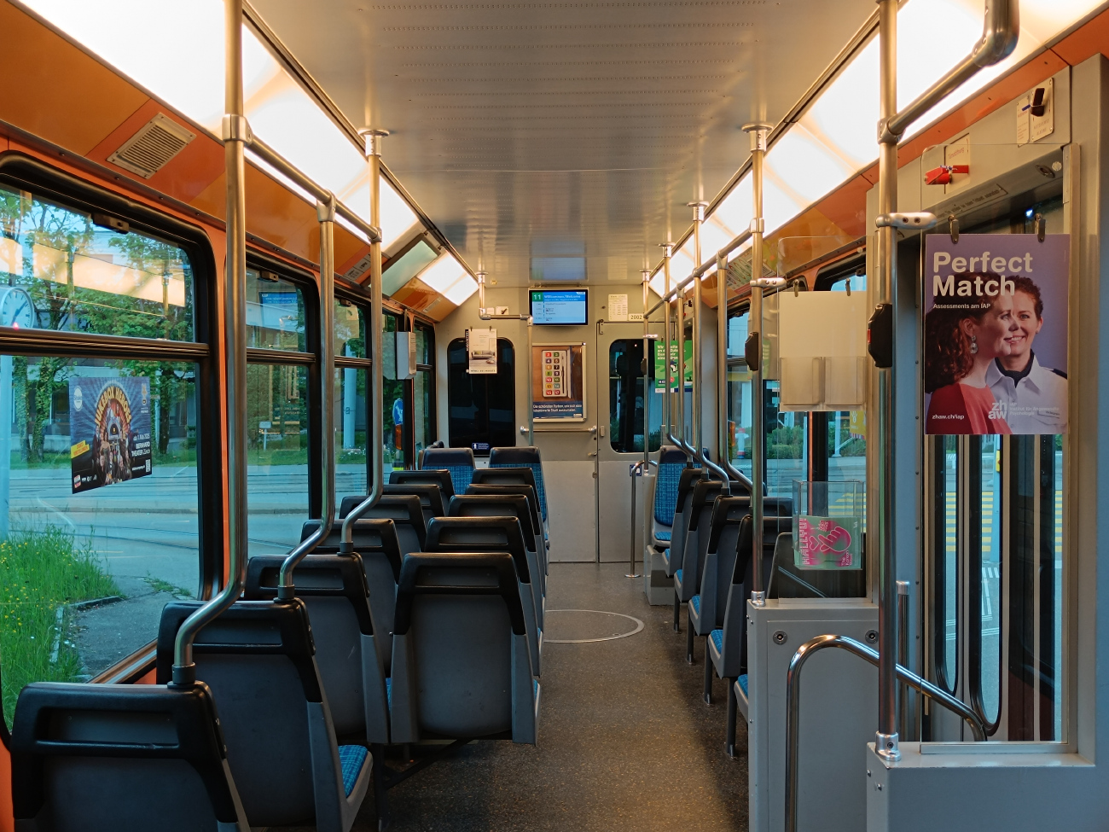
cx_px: 554
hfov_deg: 71.6
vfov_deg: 56.8
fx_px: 769
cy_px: 416
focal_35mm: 24
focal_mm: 5.59
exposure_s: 1/101
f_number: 1.88
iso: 350
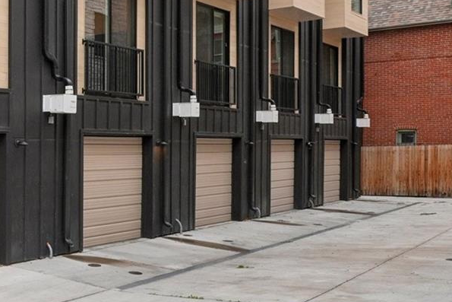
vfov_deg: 28.1
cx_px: -100
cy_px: -15
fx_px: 557
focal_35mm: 44
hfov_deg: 34.6
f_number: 8
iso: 100
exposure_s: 1/125
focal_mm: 11
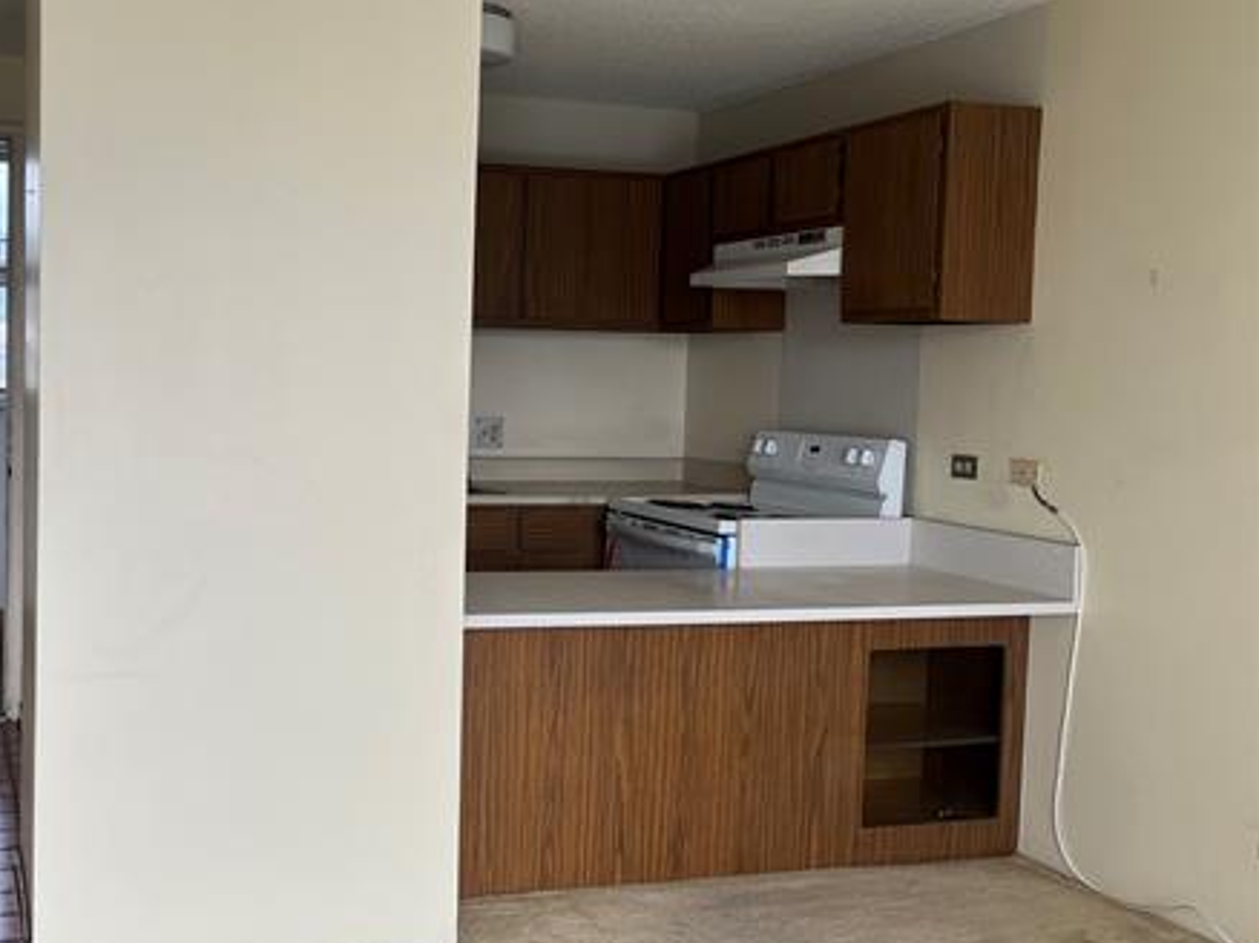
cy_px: 457
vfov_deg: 37.7
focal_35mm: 38
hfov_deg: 47.5
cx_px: 345
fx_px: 1381
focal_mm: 5.1
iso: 40
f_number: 1.6
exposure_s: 1/291
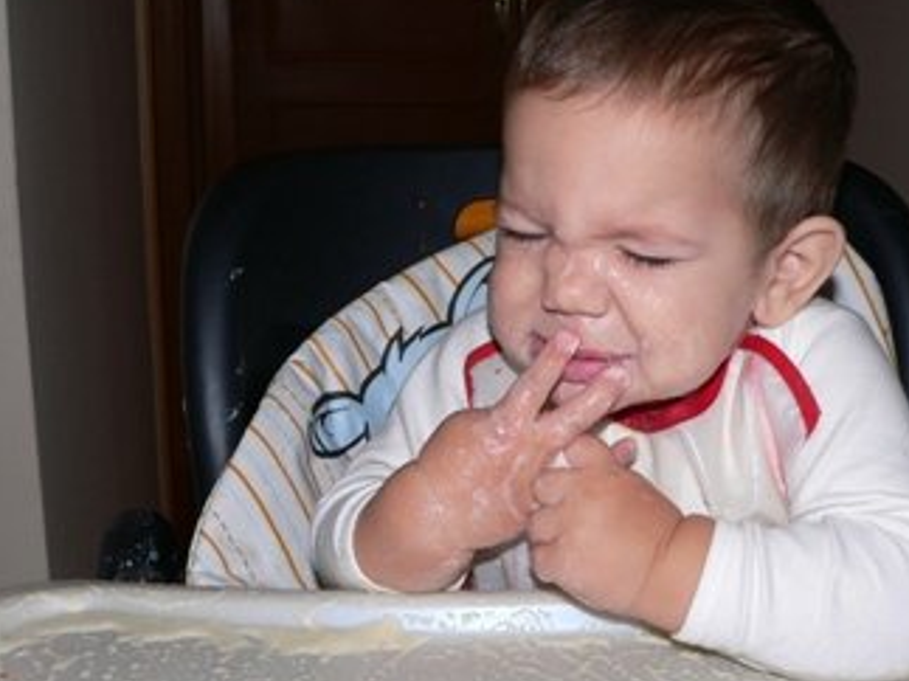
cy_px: 388
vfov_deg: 29.1
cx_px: 518
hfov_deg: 38.1
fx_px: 1312
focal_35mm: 50
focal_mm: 6
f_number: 2.8
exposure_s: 1/200
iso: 100
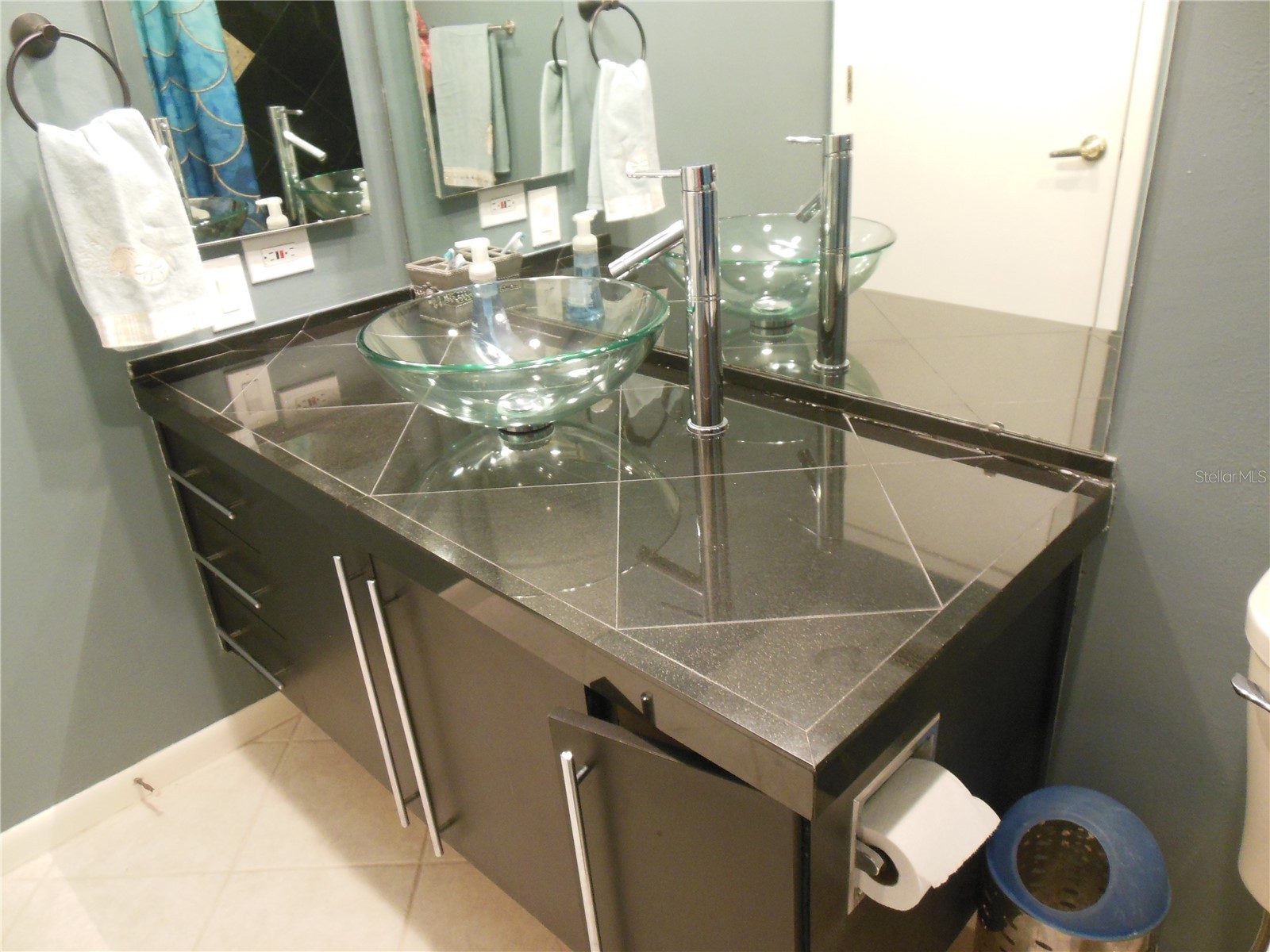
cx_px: 635
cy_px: 476
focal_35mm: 25
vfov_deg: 54.9
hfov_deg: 69.4
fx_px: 917
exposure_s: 1/13
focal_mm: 4.5
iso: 400
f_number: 3.2
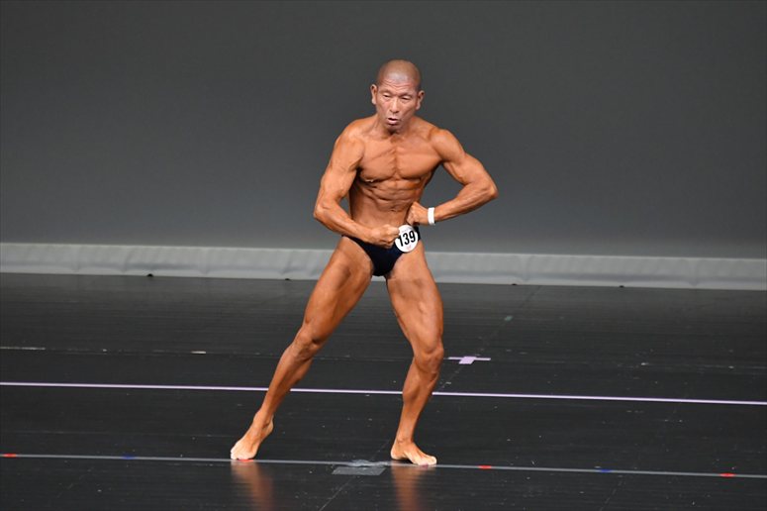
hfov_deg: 5.5
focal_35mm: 375
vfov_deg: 3.7
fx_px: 7986
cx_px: 384
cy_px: 256
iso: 4000
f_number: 5.6
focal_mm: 250
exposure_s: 1/400
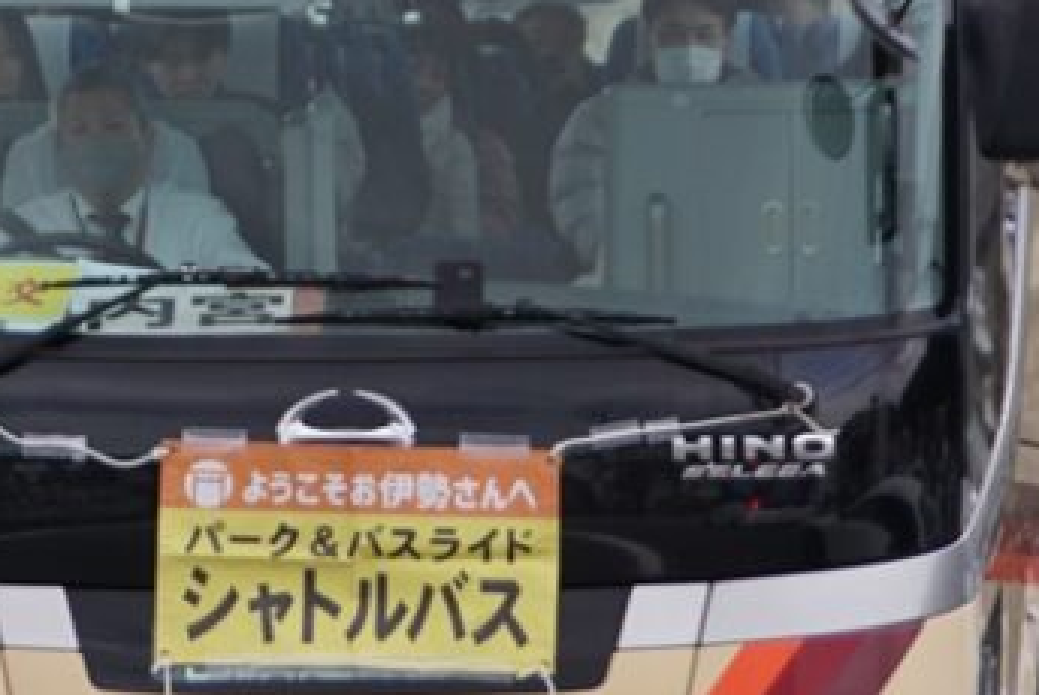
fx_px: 18053
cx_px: 130
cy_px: 236
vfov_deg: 2.2
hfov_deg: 3.3
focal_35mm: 625
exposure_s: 1/250
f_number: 5.6
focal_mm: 140
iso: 160
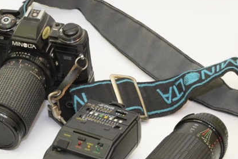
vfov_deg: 8.2
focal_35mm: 168
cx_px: -32
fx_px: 1111
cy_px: 106
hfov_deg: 12.0
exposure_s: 1/60
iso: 3200
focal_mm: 46
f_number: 5
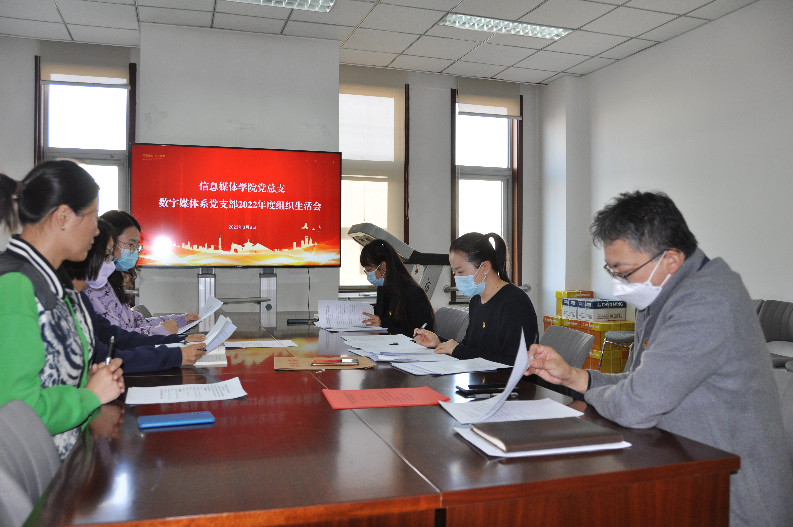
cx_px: 396
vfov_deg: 43.5
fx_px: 660
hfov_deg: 62.0
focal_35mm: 30
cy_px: 264
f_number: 3.5
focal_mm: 20
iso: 400
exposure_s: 1/125
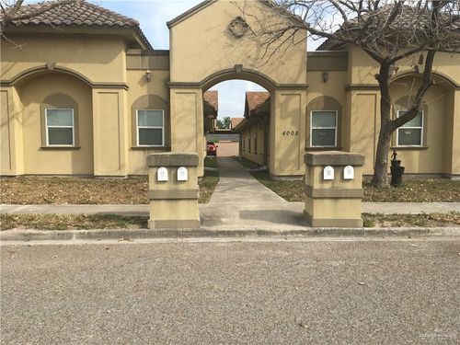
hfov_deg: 61.7
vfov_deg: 48.2
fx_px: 385
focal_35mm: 29
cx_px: 230
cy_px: 172
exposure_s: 1/1399
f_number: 2.2
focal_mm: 4.15
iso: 25
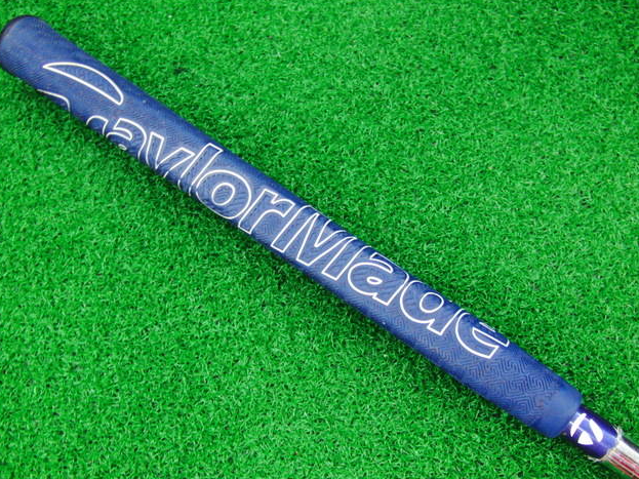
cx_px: 314
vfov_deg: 37.7
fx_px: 701
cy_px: 241
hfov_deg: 49.0
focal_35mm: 38
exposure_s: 1/25
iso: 400
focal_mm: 6.42
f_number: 3.6
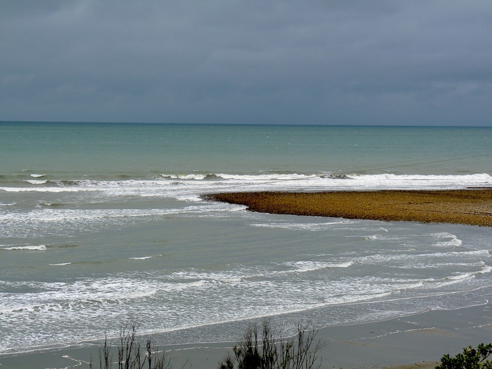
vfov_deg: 15.1
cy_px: 184
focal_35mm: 98
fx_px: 1393
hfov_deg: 20.0
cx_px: 246
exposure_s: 1/320
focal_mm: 17.4
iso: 100
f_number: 5.6
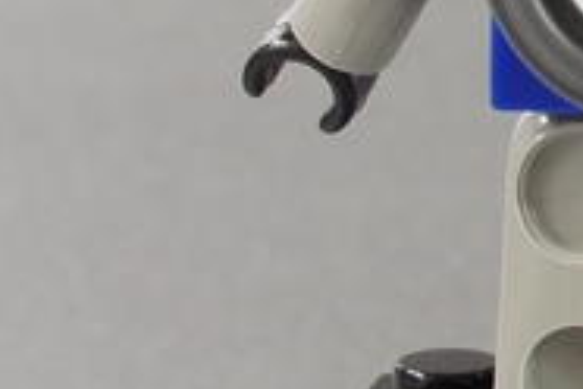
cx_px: 1285
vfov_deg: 8.5
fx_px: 2607
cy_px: -38
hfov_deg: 11.2
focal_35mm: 161
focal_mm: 20
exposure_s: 1/60
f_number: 8
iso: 400
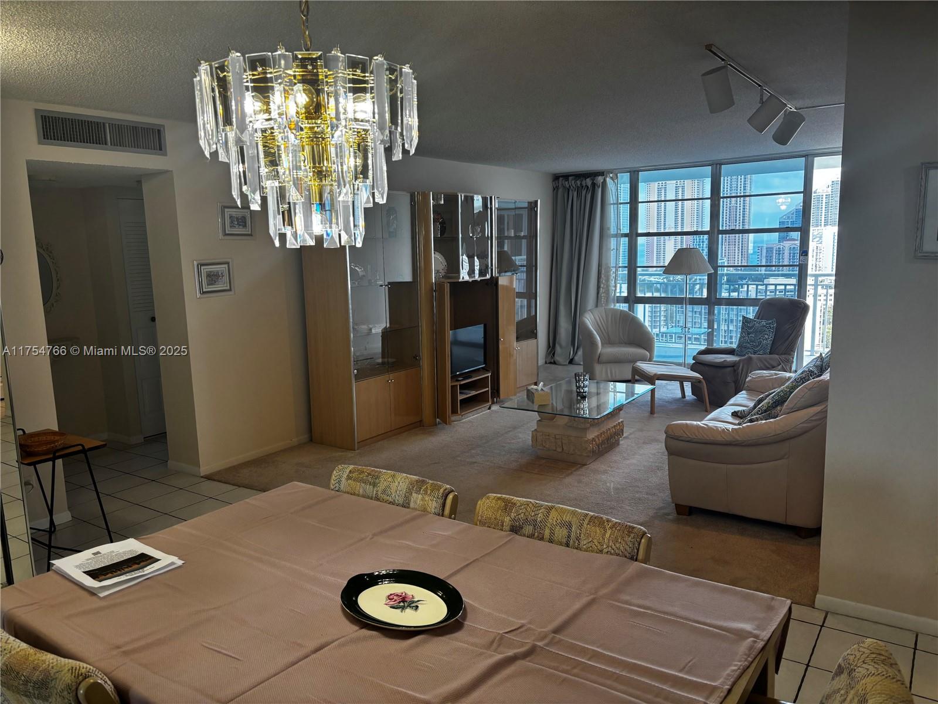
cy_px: 352
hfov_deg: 67.3
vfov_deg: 53.1
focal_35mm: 26
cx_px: 469
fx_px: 705
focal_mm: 5.96
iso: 64
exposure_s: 1/151
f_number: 1.6
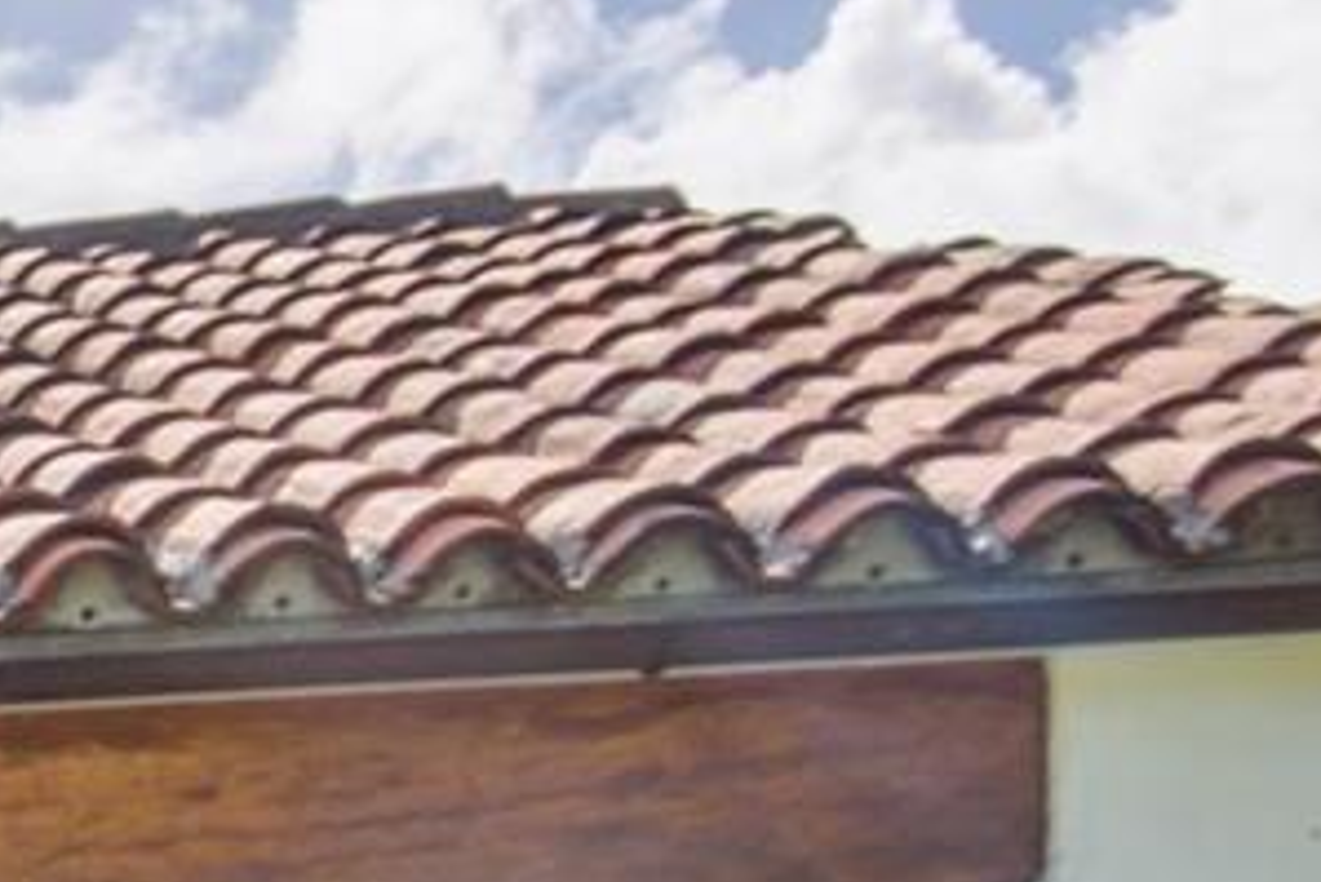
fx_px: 3744
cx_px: -1928
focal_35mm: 102
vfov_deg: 12.3
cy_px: 1580
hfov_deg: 13.7
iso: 250
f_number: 8
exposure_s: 1/500
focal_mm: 19
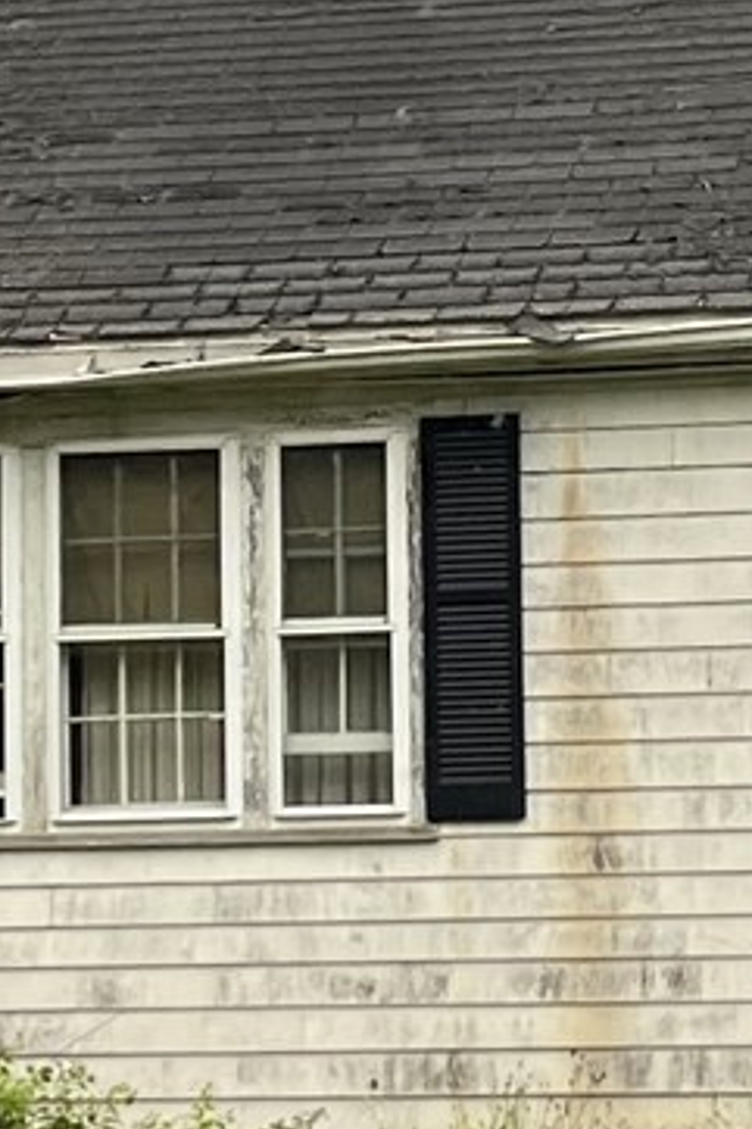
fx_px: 4798
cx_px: 537
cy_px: 434
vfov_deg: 13.4
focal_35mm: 153
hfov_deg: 9.0
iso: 50
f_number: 1.6
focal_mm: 5.1
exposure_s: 1/457
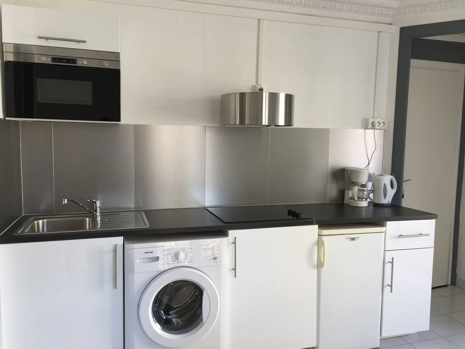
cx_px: 232
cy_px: 174
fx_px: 390
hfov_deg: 61.7
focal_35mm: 29
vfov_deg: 48.2
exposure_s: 1/60
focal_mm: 4.15
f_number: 2.2
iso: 32
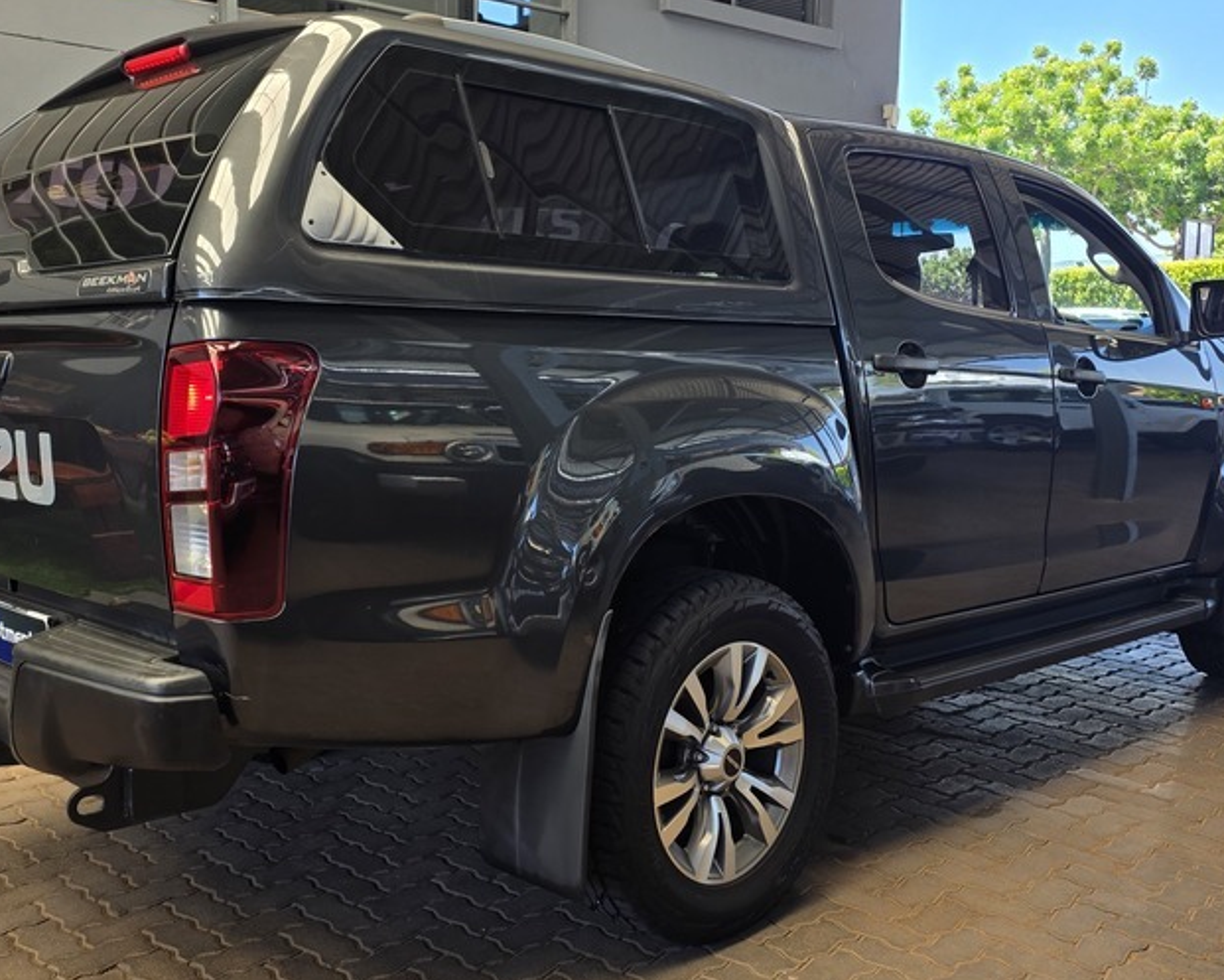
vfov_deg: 40.1
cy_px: 455
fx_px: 1341
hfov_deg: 48.9
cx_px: 512
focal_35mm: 37
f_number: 1.7
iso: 40
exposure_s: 1/180
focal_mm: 6.25
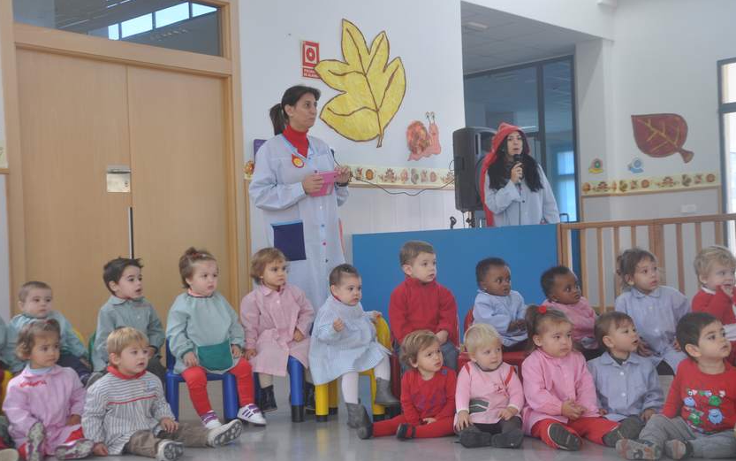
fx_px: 1063
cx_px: 370
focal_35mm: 53
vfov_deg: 24.4
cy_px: 234
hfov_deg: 38.2
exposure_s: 1/30
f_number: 5.6
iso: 320
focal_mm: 34
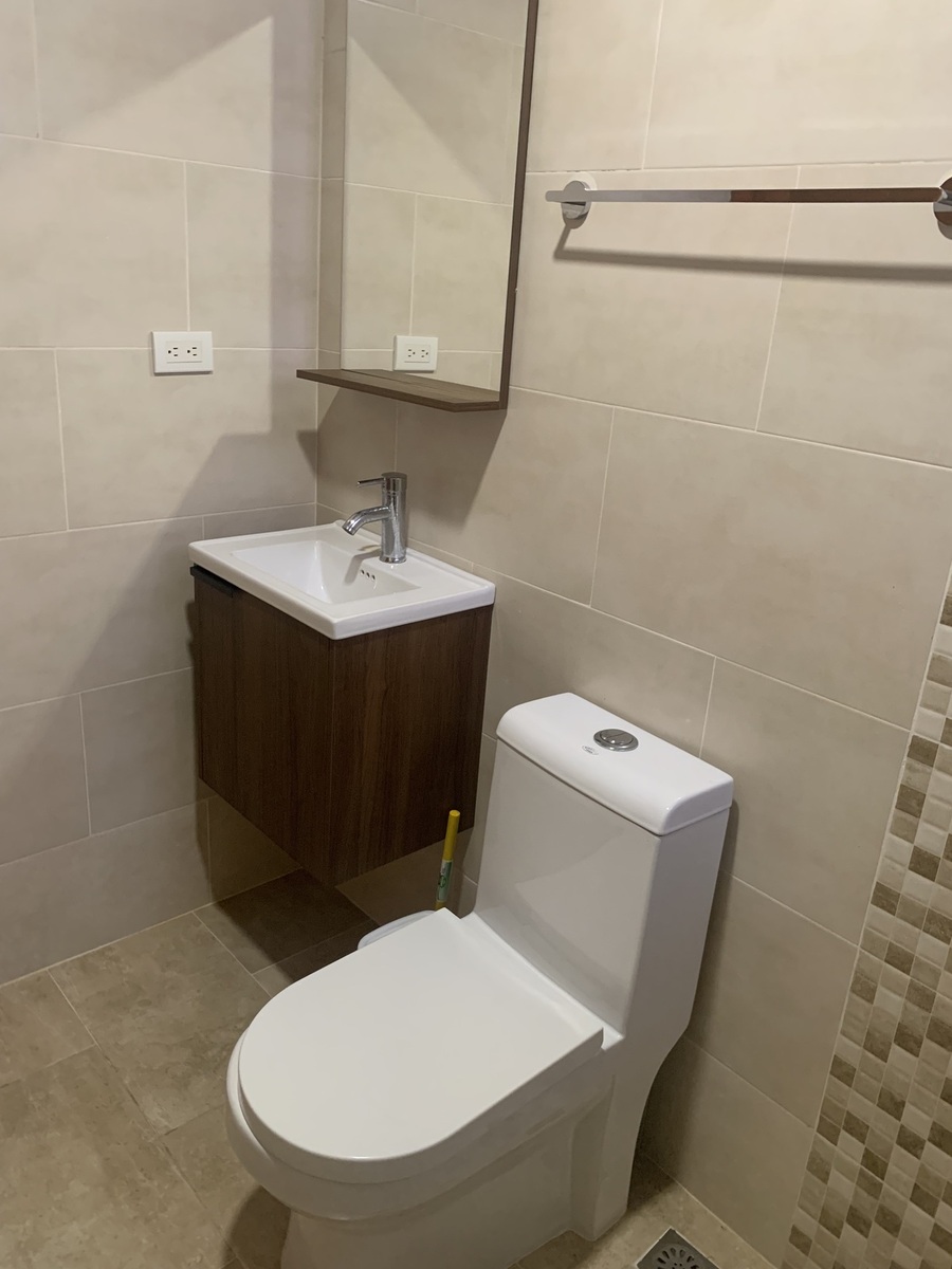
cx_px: 476
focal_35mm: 26
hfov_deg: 53.1
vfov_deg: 67.3
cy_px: 634
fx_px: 953
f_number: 1.8
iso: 320
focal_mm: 4.25
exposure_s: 1/60
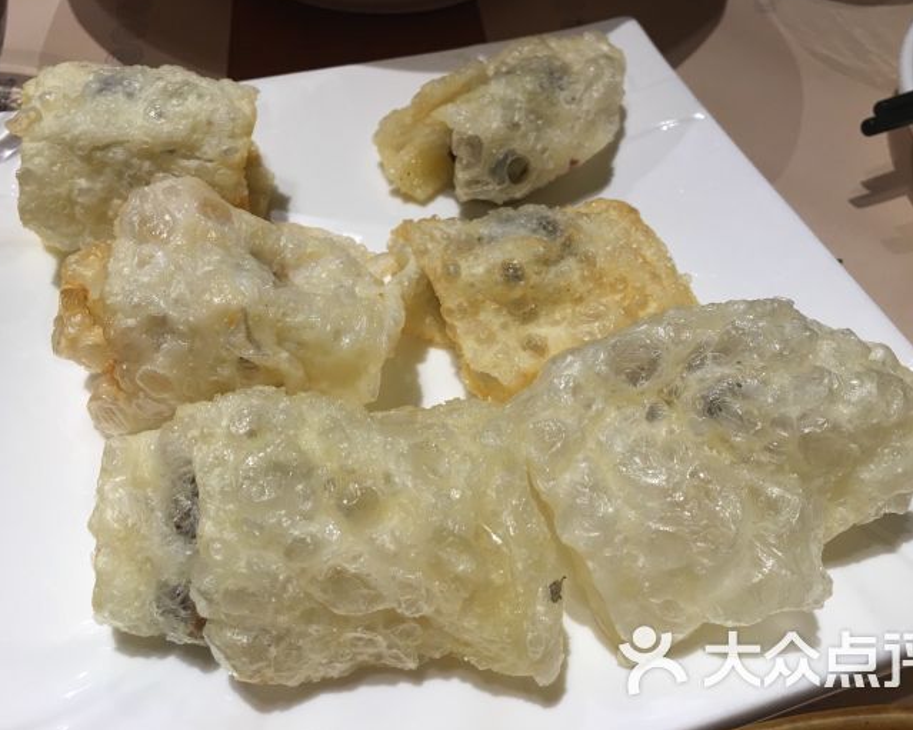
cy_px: 359
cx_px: 477
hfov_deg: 57.2
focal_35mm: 31
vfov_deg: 47.1
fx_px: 838
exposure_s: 1/17
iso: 32
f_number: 2.2
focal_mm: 4.15
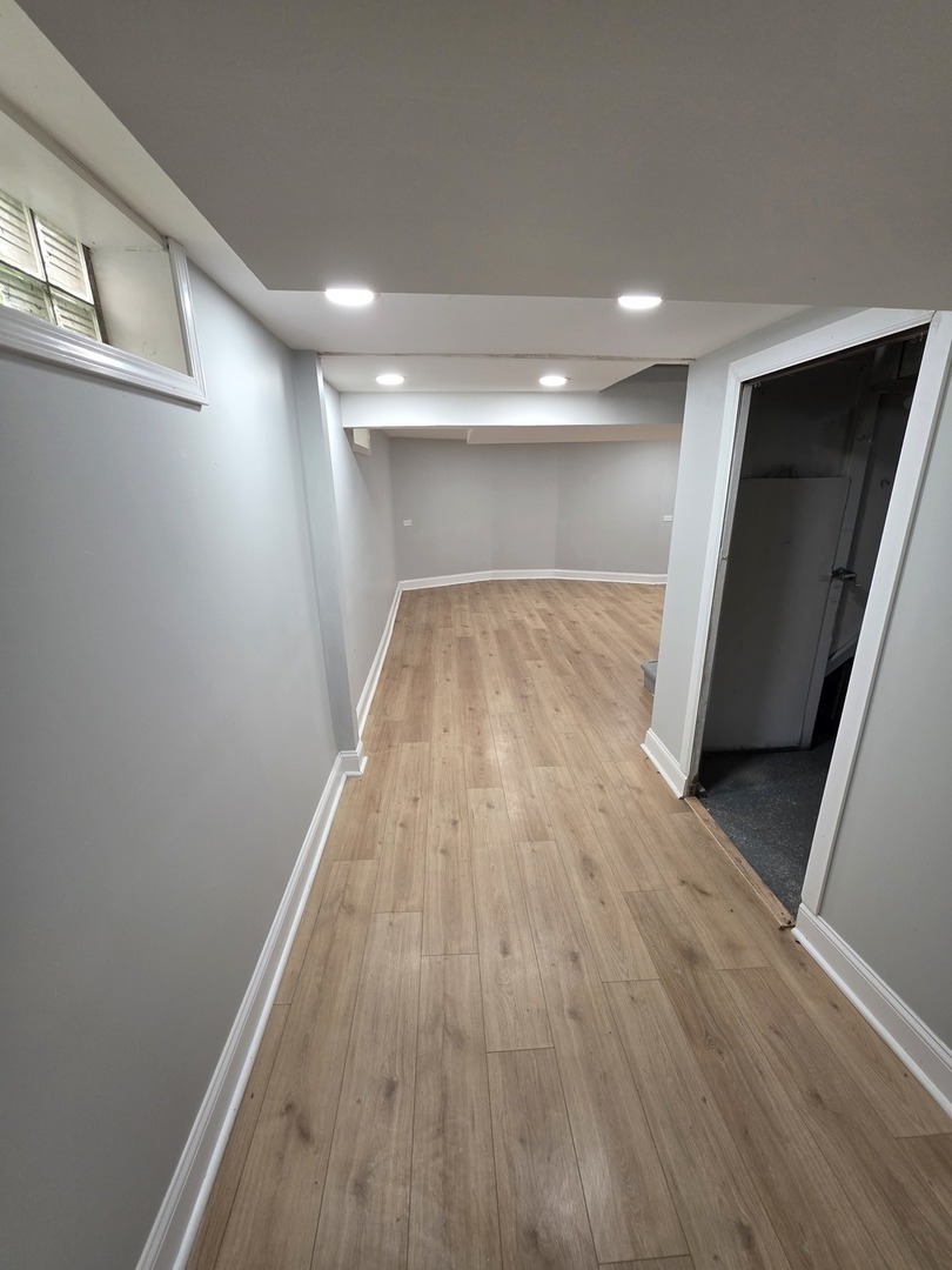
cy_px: 635
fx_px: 477
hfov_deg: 89.9
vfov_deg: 106.2
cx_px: 476
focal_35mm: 13
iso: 200
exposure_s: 1/120
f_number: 1.9
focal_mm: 2.2
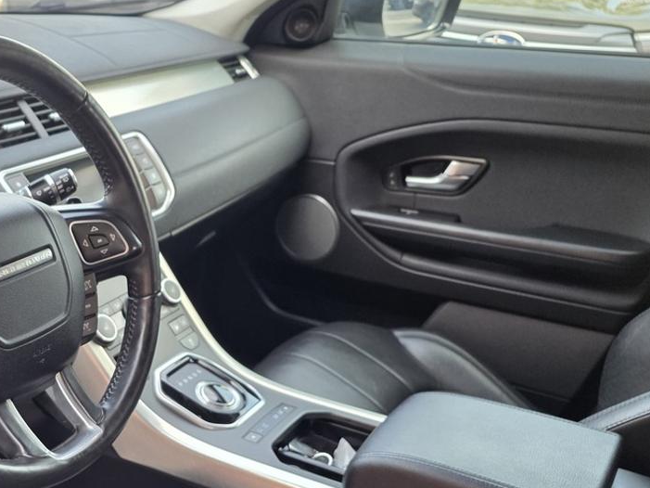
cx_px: 93
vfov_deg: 33.0
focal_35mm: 42
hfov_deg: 41.9
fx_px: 789
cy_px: 414
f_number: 1.7
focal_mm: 6.25
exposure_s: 1/180
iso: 160
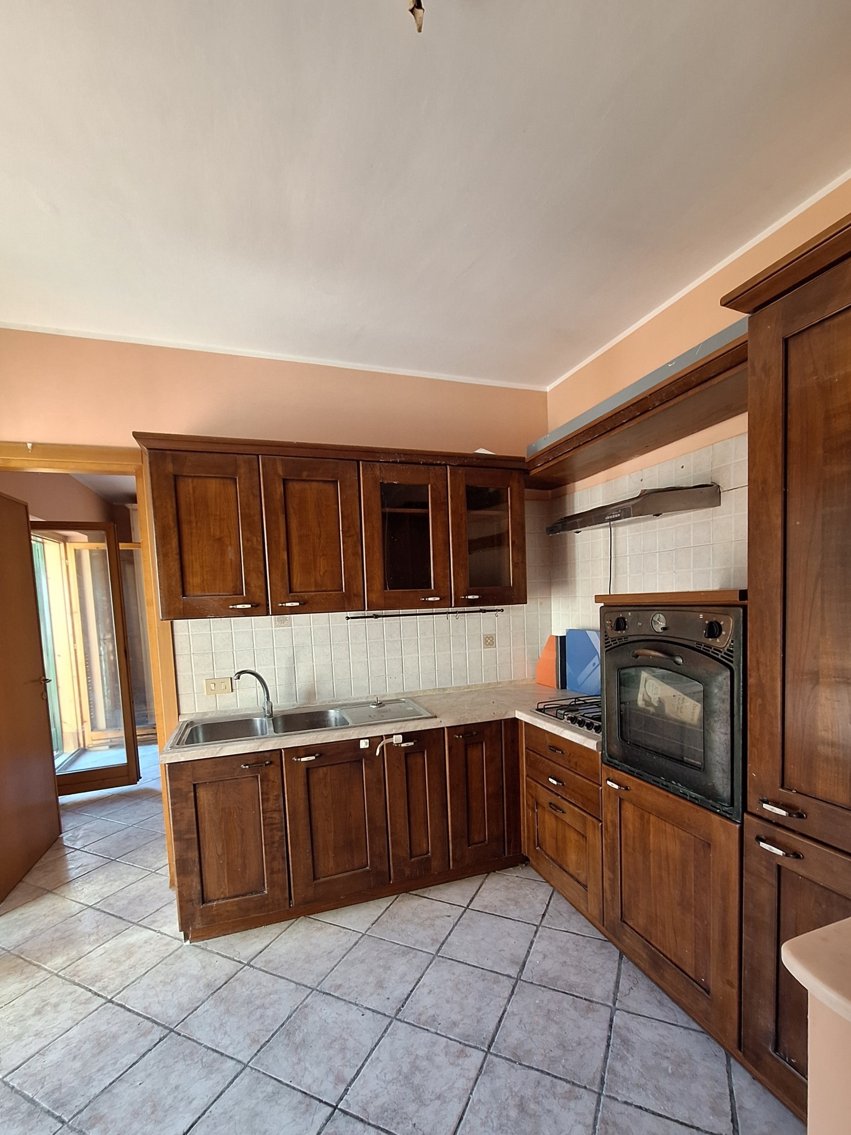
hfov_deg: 81.7
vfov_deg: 97.6
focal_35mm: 15
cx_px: 434
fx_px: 492
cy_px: 640
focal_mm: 1.74
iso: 125
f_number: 2.2
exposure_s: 1/50
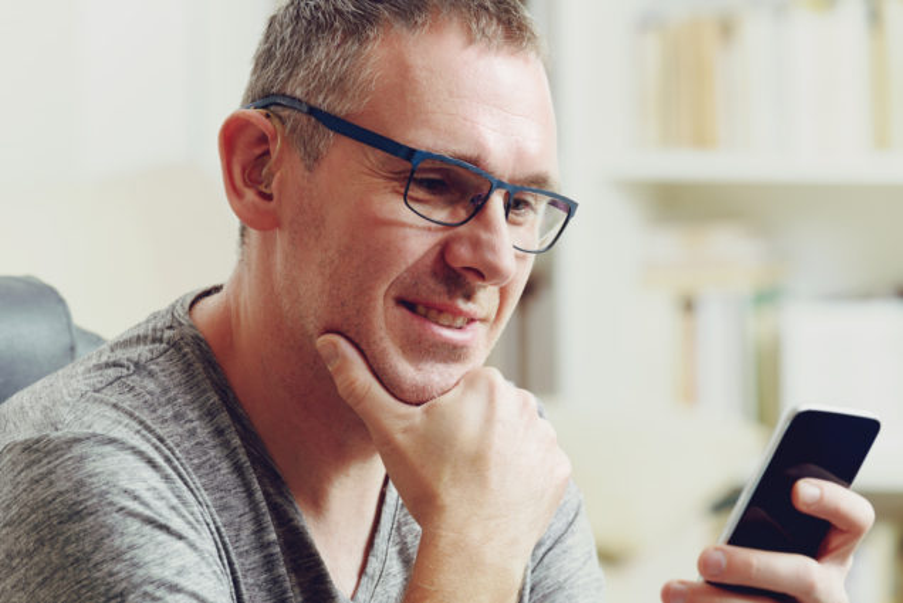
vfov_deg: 6.9
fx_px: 5020
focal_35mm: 200
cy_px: 302
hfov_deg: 10.3
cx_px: 452
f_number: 6.3
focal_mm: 200
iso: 160
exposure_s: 1/125
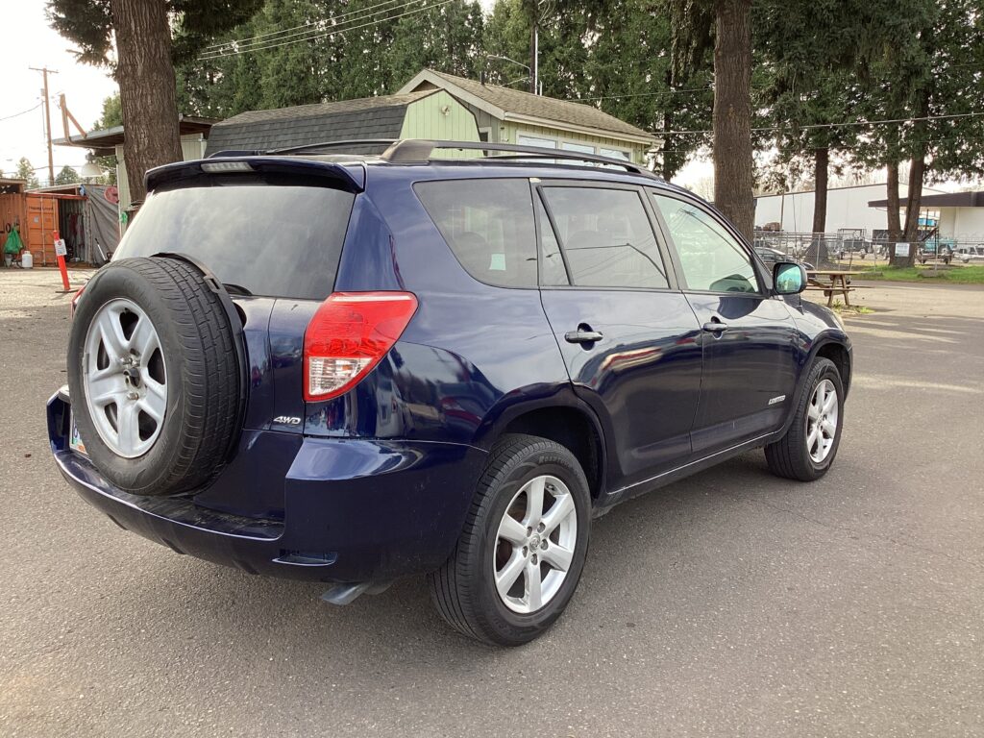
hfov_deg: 58.4
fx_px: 881
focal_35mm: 31
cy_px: 369
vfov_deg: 45.4
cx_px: 492
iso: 25
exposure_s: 1/137
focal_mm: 3.3
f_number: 2.4
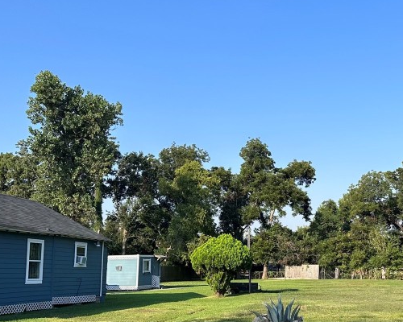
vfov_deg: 31.1
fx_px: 573
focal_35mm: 48
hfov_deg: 37.0
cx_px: 339
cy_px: 221
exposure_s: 1/2967
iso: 80
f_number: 1.78
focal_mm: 6.86
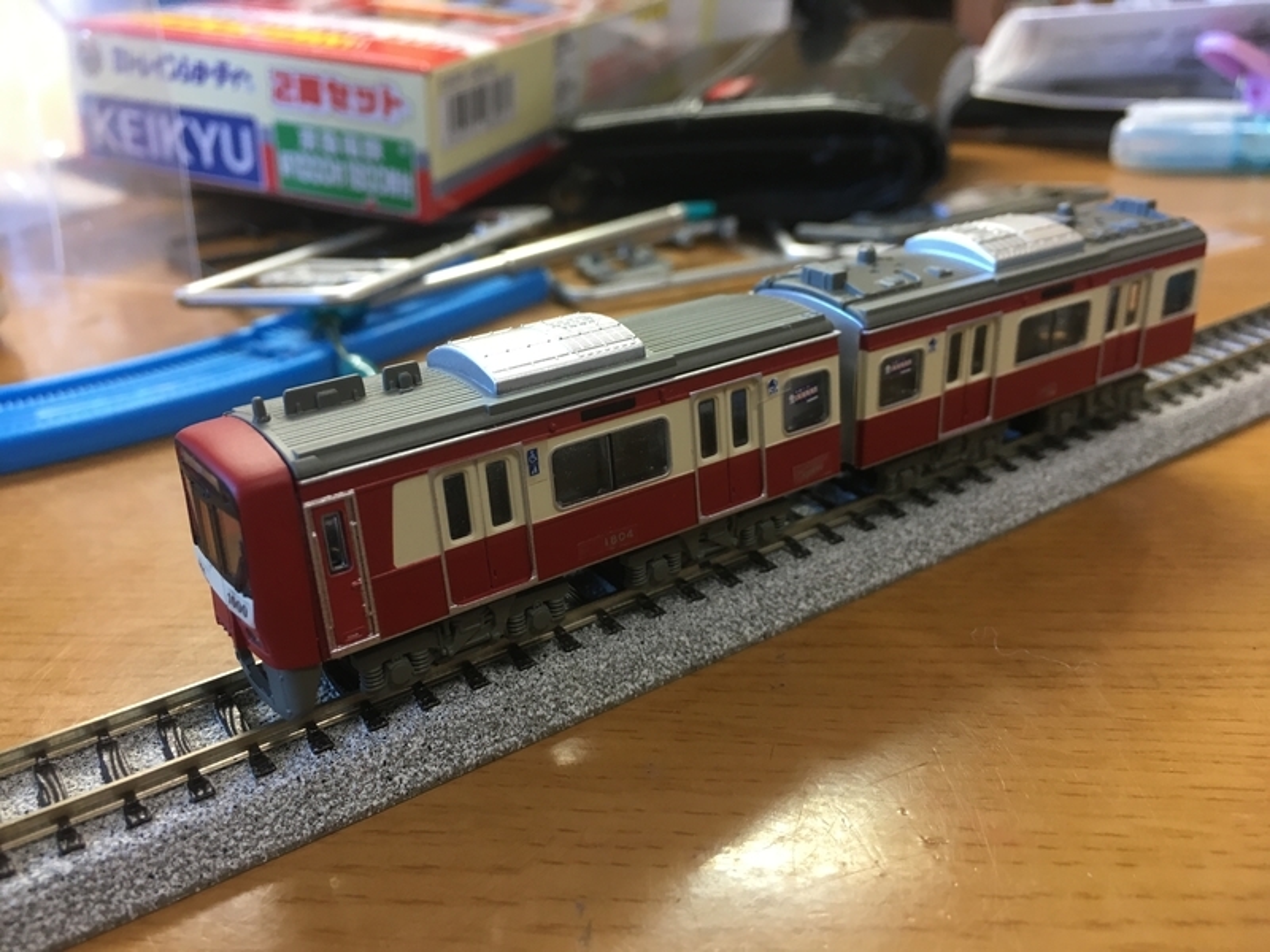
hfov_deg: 61.7
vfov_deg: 48.2
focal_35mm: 29
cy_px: 476
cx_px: 635
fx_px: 1064
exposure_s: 1/30
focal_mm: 4.15
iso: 80
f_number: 2.2
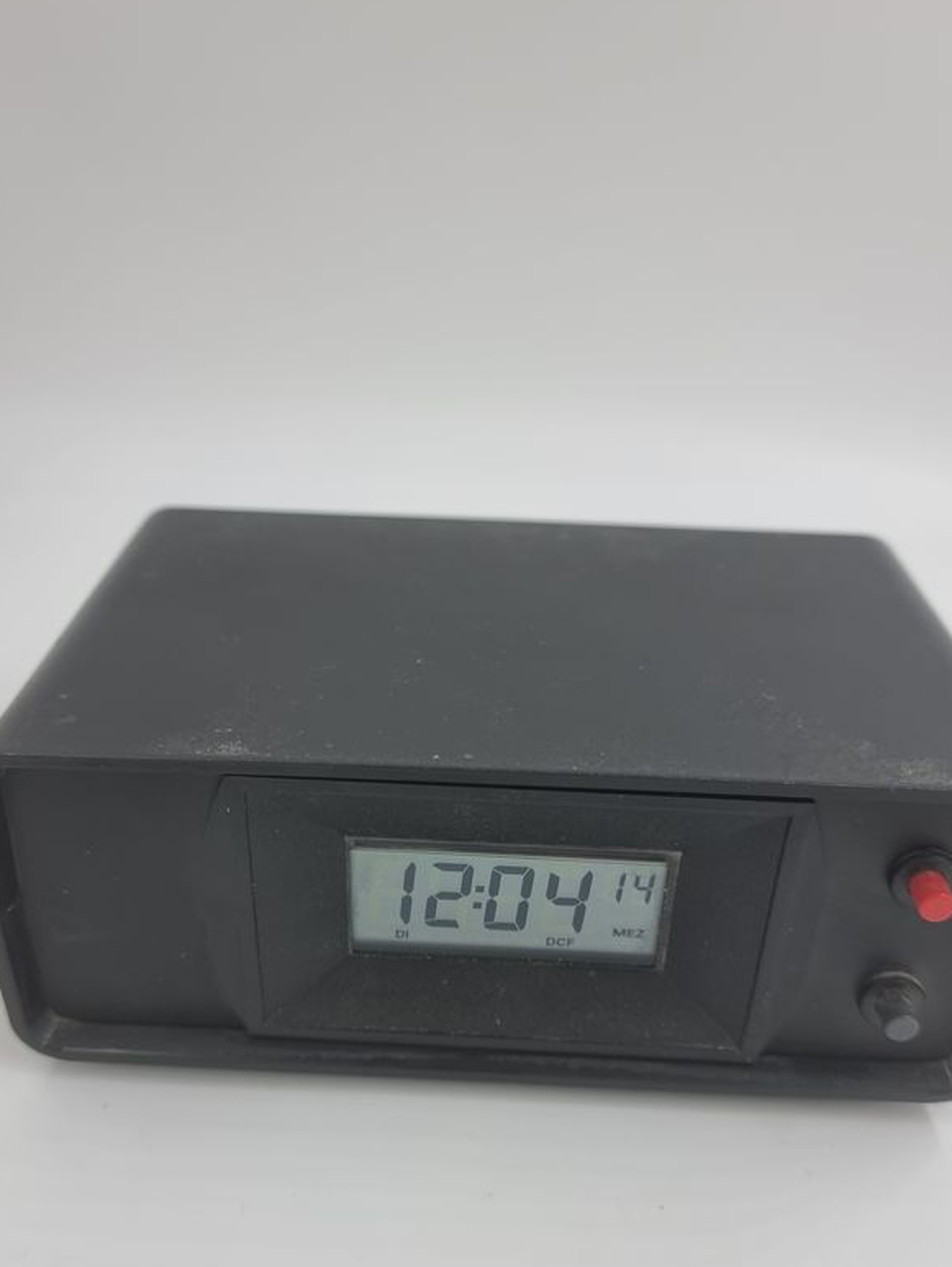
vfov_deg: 57.8
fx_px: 1136
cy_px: 771
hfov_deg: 45.5
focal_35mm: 31
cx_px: 478
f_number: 1.8
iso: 50
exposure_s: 1/100
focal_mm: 6.7
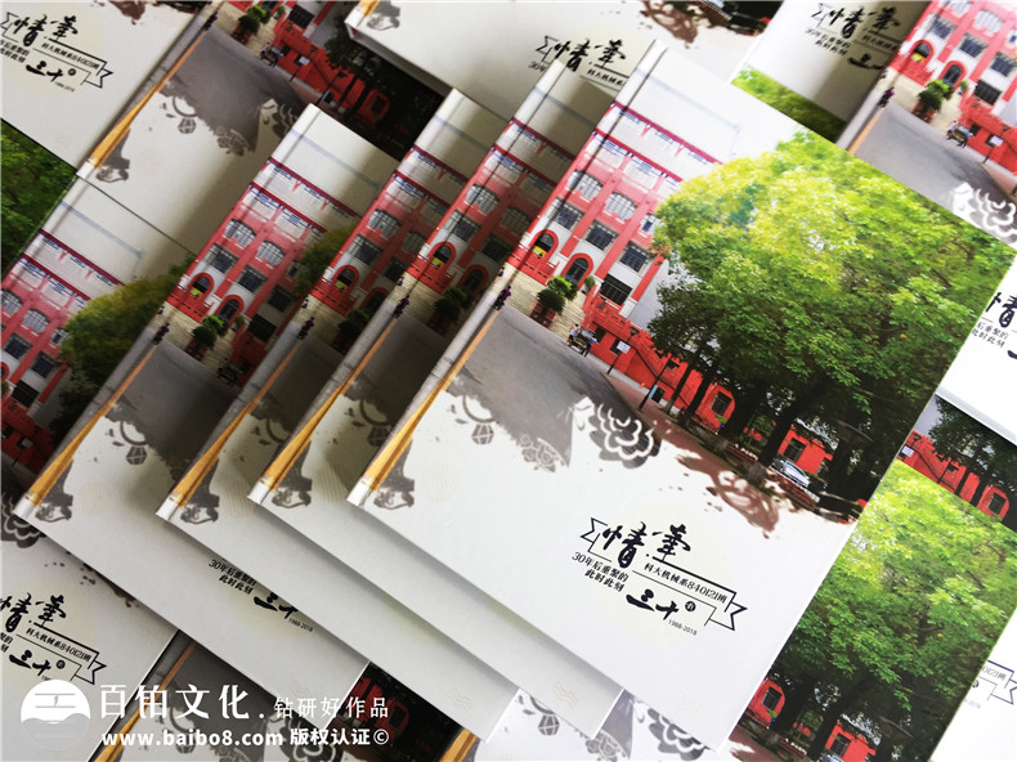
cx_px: 508
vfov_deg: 48.2
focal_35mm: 29
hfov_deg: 61.7
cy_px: 381
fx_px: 852
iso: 32
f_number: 2.2
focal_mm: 4.15
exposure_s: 1/50
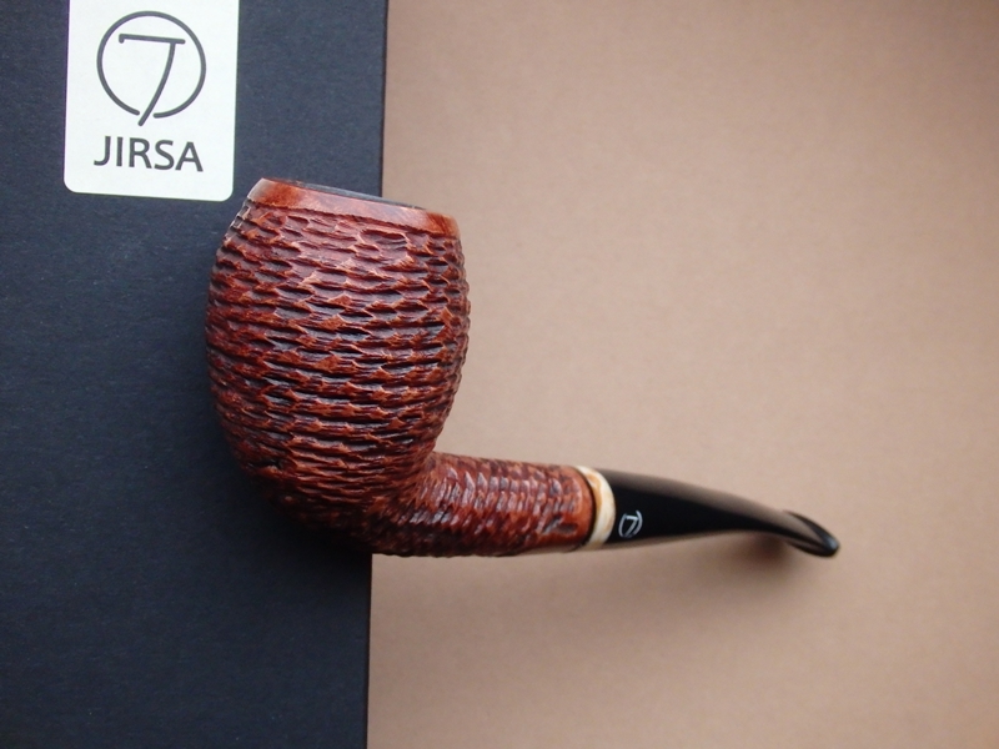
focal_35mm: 45
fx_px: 1299
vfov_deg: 32.2
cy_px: 374
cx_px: 500
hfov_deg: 42.1
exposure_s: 1/40
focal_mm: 8
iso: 1000
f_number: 3.8
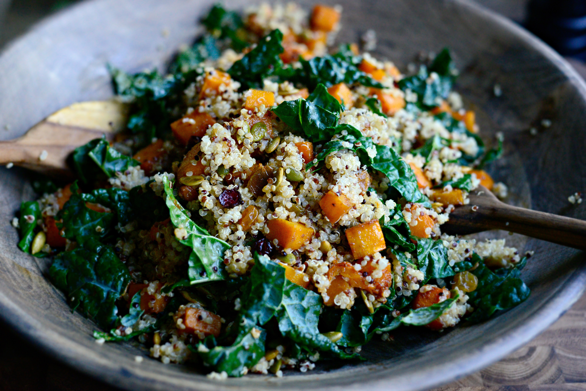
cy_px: 196
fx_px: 814
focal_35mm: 50
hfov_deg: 39.6
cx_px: 293
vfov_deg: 27.0
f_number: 3.5
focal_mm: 50
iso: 2500
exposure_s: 1/200
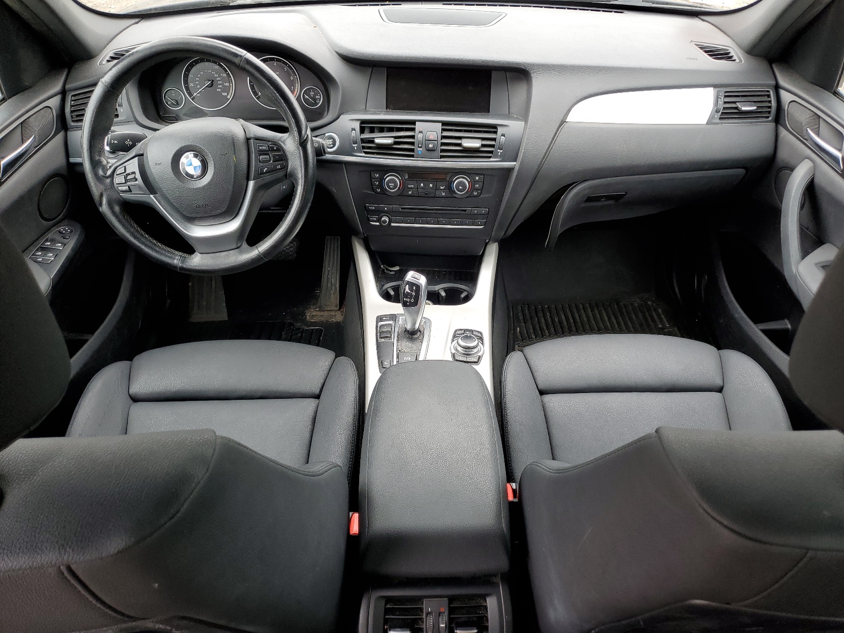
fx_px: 634
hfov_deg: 67.3
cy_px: 316
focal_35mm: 26
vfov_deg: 53.1
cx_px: 422
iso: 53
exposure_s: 1/120
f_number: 1.5
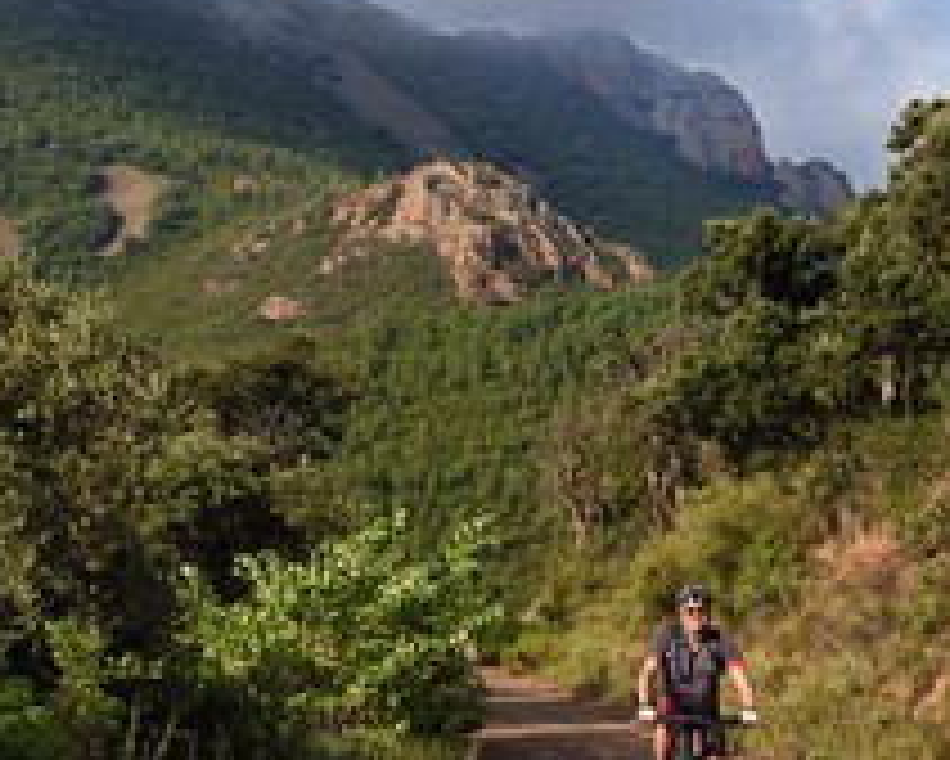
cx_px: 567
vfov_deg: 21.6
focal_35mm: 71
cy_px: 346
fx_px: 1997
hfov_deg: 26.7
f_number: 11
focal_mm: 38
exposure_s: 1/250
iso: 250
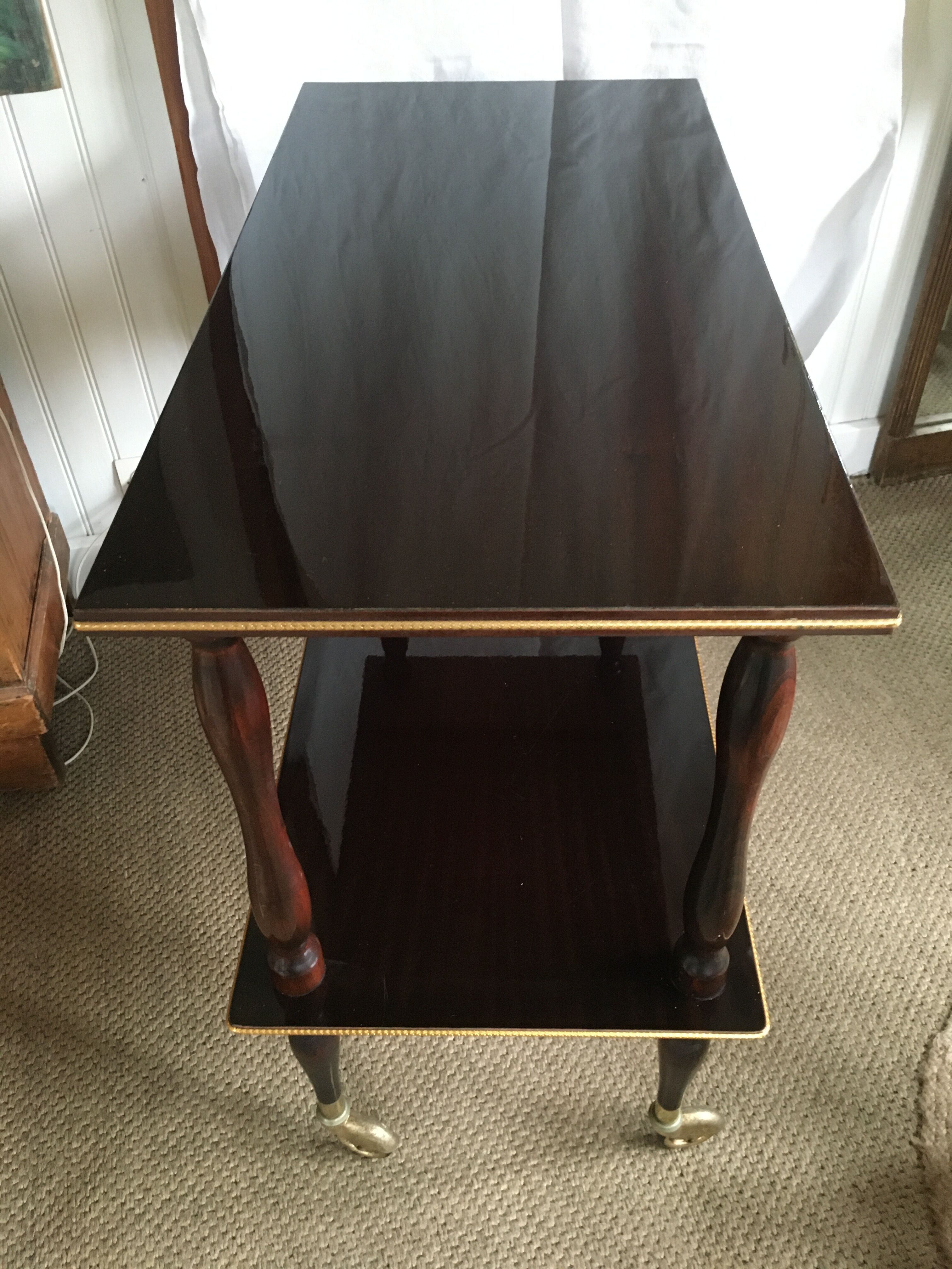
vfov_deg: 61.7
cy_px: 634
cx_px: 476
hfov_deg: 48.2
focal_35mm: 29
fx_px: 1063
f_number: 2.2
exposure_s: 1/17
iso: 200
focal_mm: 4.15
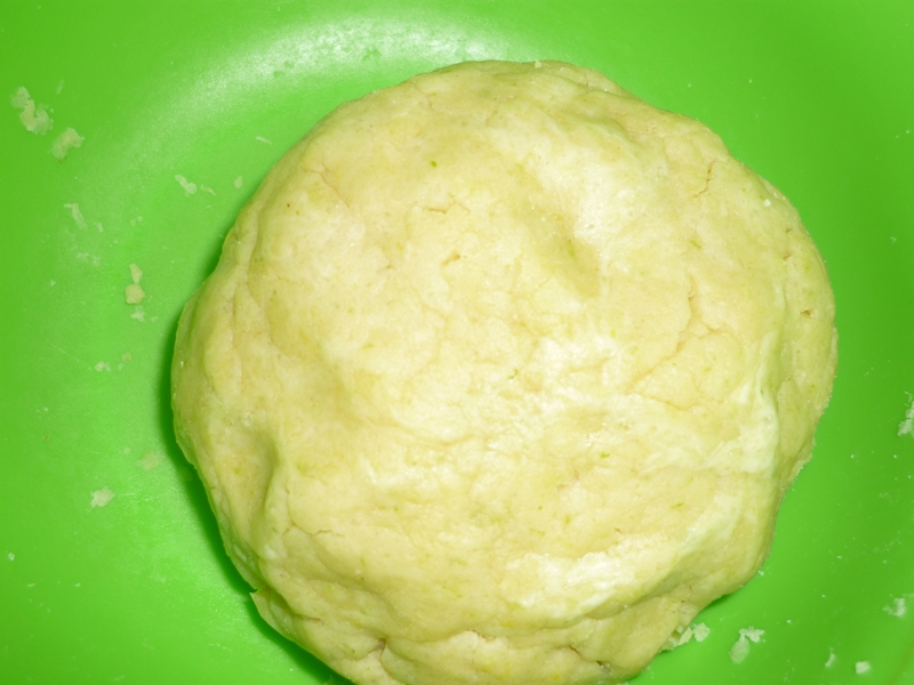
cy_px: 342
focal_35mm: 41
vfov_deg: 35.1
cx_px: 457
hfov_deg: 45.8
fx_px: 1083
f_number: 3
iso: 100
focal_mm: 6.8
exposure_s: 1/30
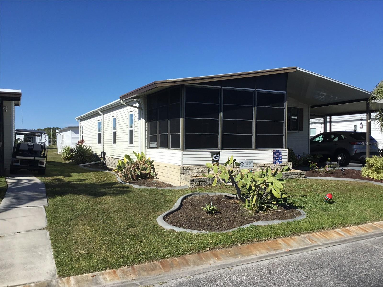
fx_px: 343
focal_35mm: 31
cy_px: 144
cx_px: 192
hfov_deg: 58.4
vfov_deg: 45.4
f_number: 2.4
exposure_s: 1/1812
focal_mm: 3.3
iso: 25
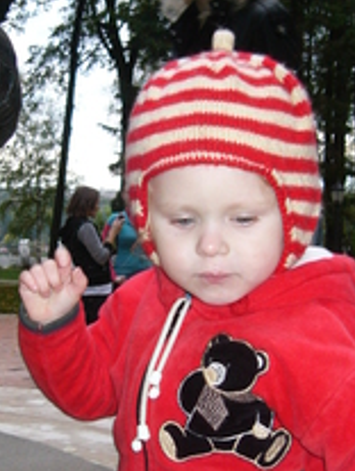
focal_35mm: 76
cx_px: 146
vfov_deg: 25.5
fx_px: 1036
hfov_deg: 19.4
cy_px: 314
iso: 100
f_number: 2.8
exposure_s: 1/80
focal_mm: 5.8
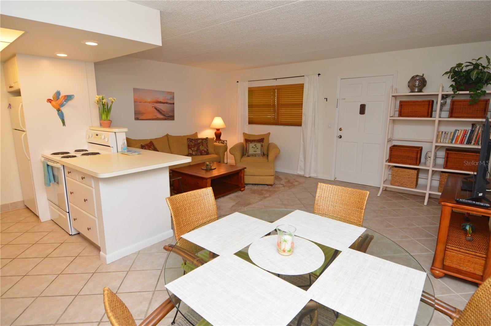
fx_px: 245
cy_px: 163
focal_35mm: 18
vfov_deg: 67.3
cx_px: 246
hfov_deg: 90.1
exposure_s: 1/60
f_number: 4
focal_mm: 12
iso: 560
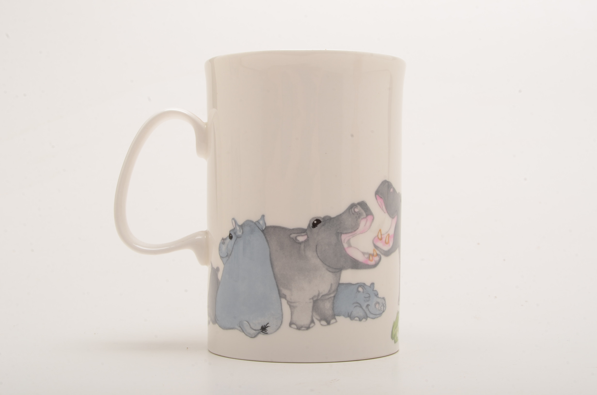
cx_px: 298
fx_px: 1043
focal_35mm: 63
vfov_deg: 21.5
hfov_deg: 32.0
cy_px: 198
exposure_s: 1/200
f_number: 25
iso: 100
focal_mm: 42
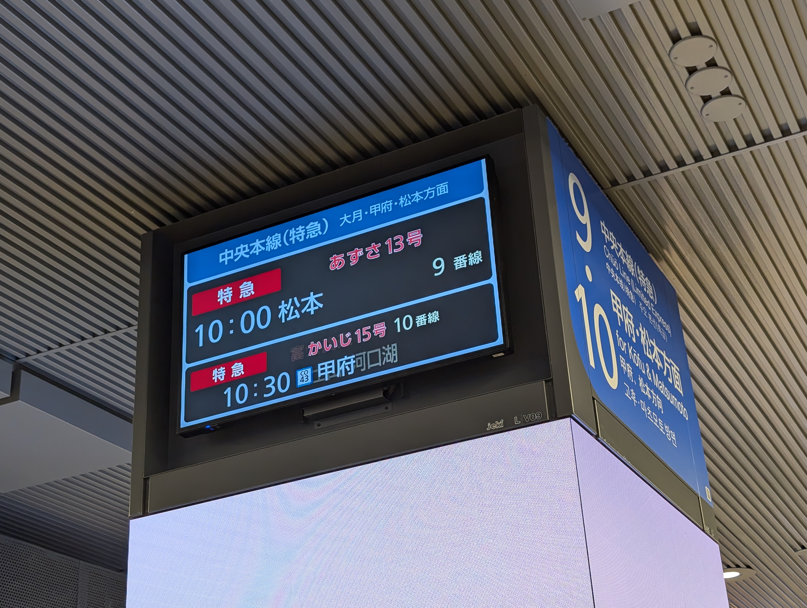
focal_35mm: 49
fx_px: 1144
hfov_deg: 38.9
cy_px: 304
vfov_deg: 29.7
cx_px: 404
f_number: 1.68
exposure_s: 1/122
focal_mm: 6.9
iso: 83
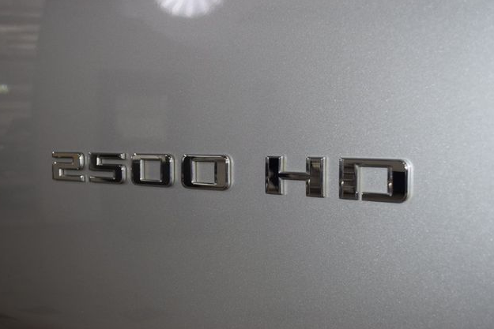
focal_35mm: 45
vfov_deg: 30.2
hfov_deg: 44.0
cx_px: 242
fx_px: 611
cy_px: 164
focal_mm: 29
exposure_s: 1/100
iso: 640
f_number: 5
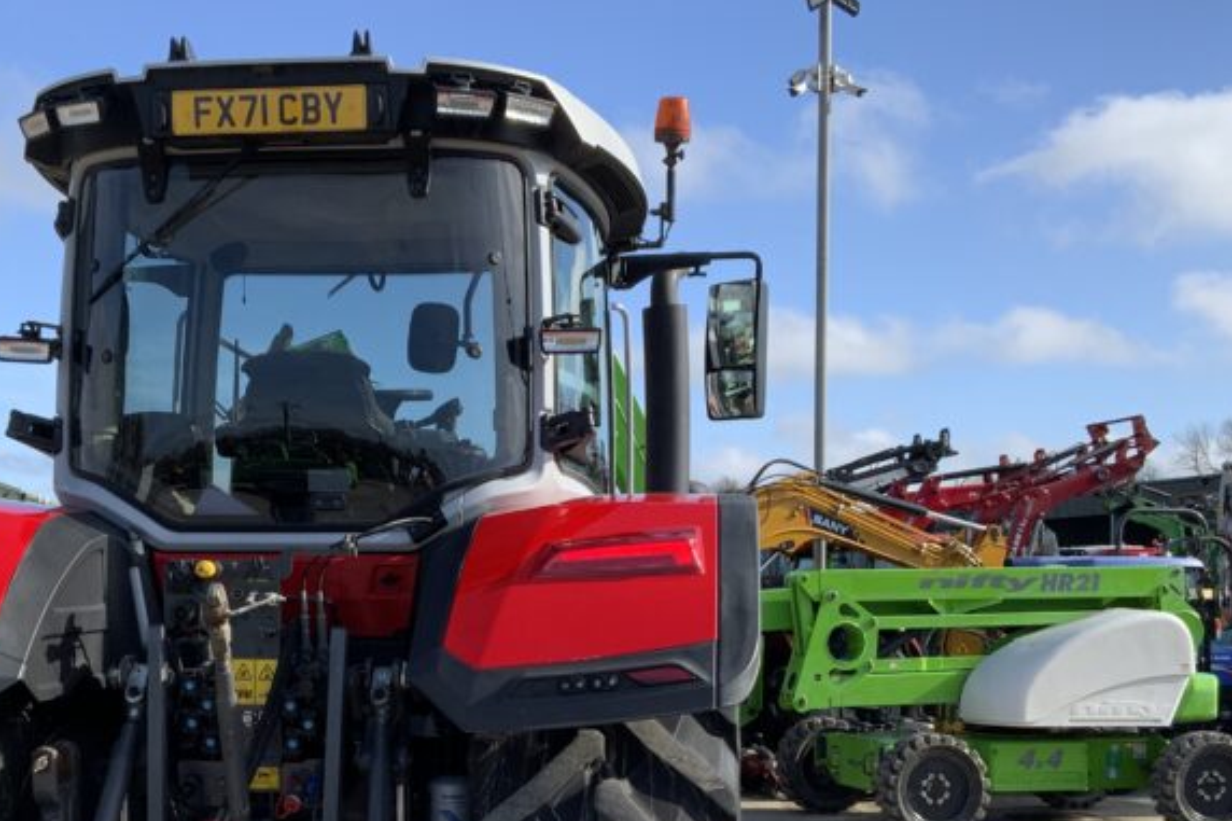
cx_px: 482
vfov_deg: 24.7
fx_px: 1847
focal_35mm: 54
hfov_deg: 36.7
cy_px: 638
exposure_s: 1/1311
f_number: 1.8
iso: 16
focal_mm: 3
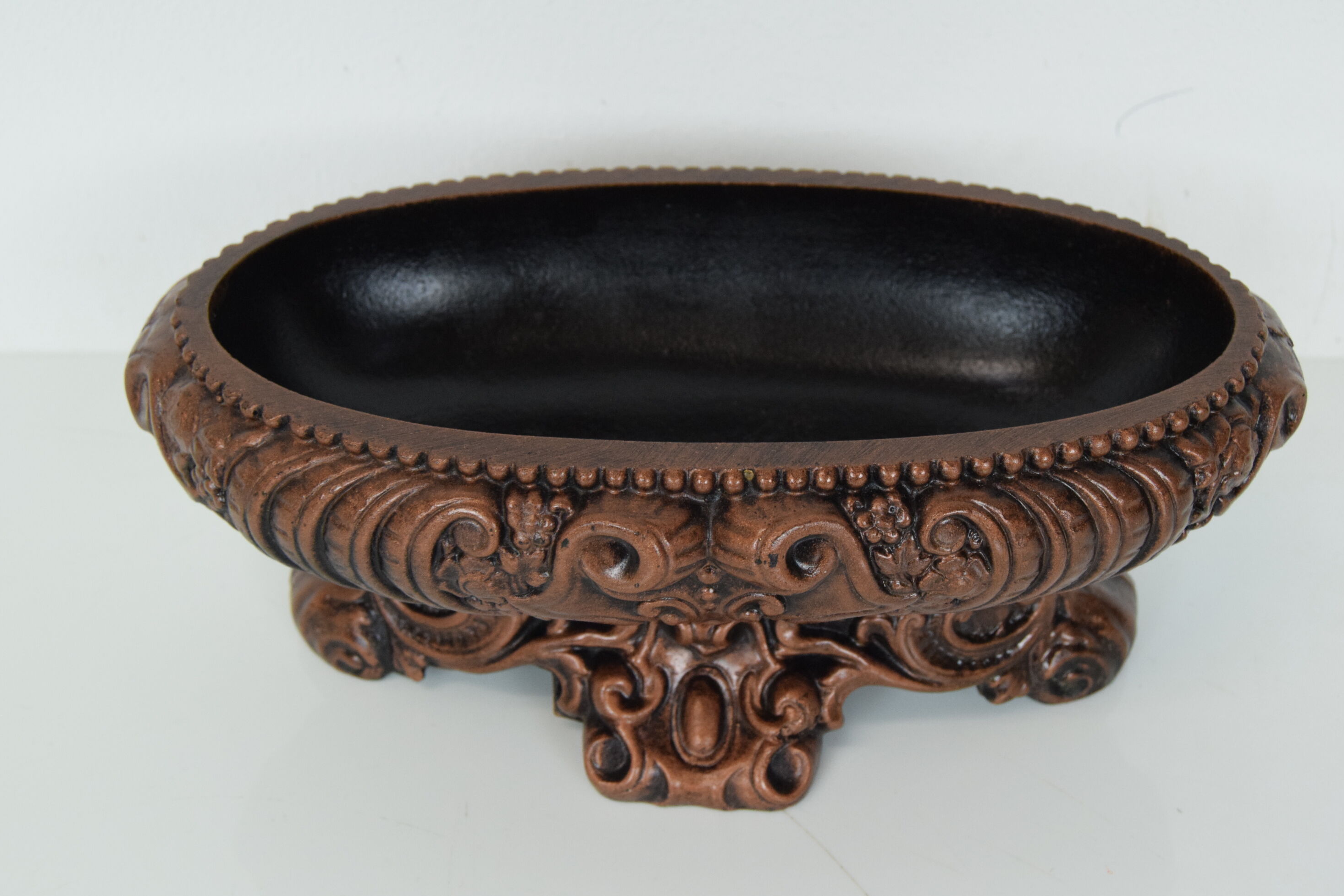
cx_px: 682
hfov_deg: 41.5
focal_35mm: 48
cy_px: 451
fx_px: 1774
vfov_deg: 28.4
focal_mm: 31
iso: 1600
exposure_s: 1/200
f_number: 7.1
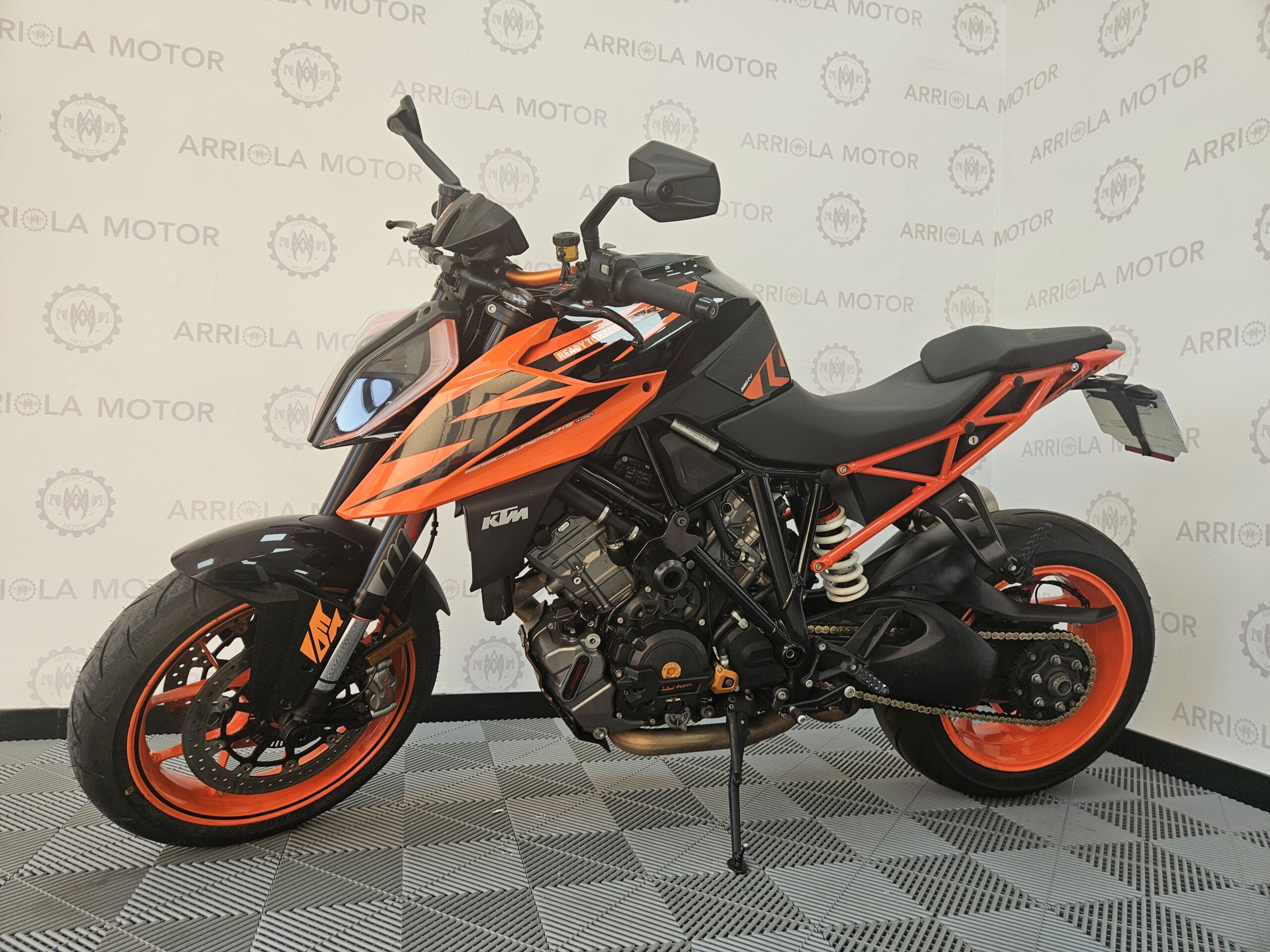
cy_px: 476
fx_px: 844
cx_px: 635
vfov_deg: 58.9
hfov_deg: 73.9
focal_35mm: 23
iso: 50
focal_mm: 5.4
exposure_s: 1/100
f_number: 1.8
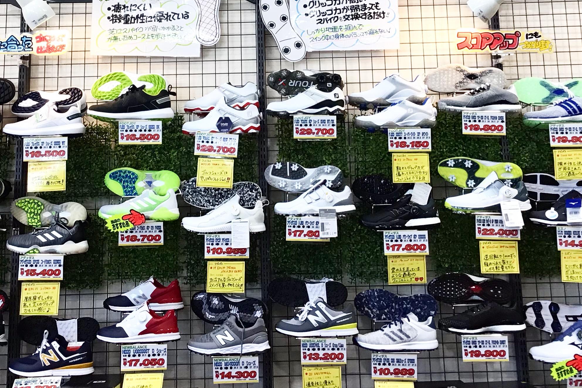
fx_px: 857
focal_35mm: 53
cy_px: 68
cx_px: 272
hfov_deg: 37.5
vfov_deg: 25.0
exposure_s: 1/40
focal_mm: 3.3
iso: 25
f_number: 2.4
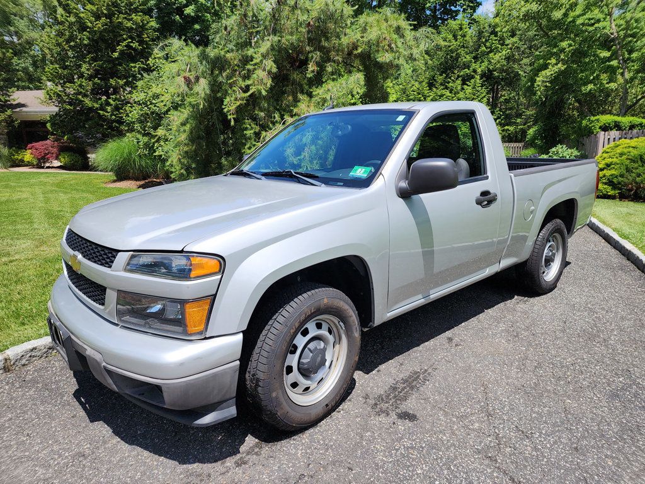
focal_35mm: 23
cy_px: 242
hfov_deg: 73.9
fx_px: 429
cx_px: 322
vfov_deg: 58.9
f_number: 1.8
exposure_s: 1/917
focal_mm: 6.4
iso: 12
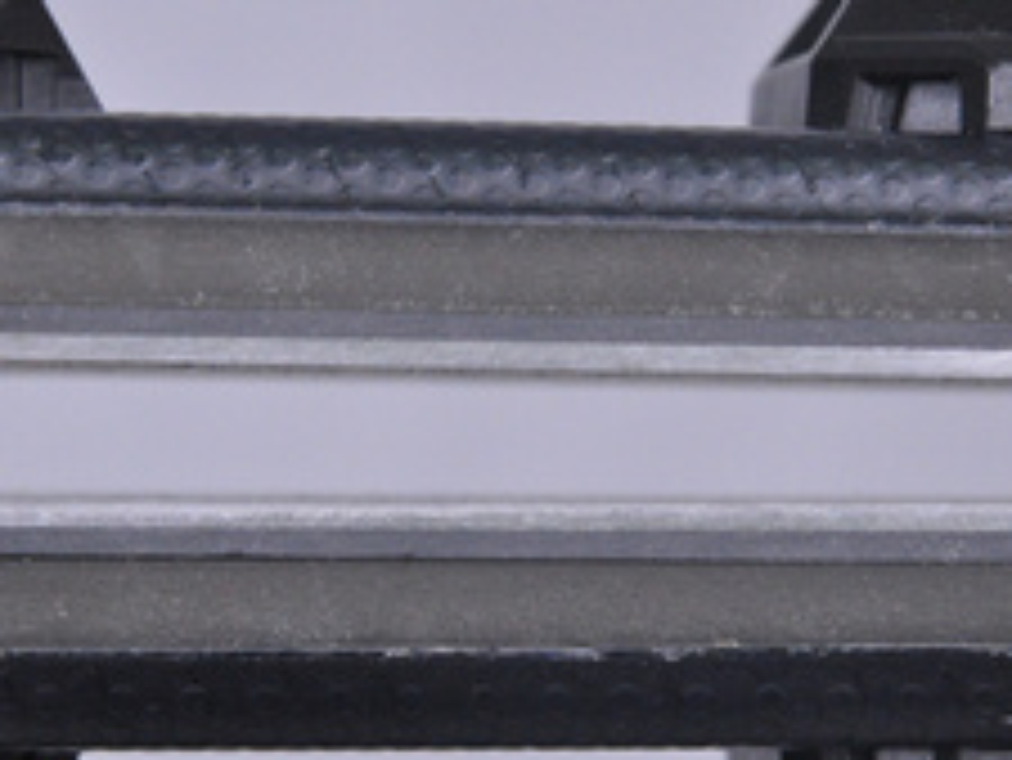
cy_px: 420
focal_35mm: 302
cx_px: 472
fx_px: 8832
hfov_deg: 6.6
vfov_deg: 4.9
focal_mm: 105
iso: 3200
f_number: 9.5
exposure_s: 1/125
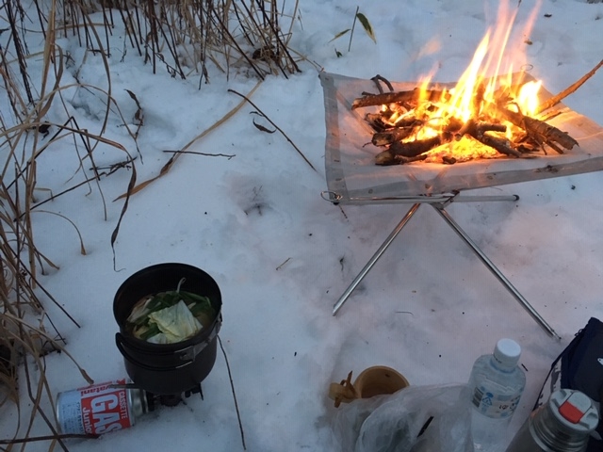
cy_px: 226
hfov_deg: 61.7
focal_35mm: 29
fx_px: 505
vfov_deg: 48.2
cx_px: 302
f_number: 2.2
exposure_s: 1/17
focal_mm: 4.2
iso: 200
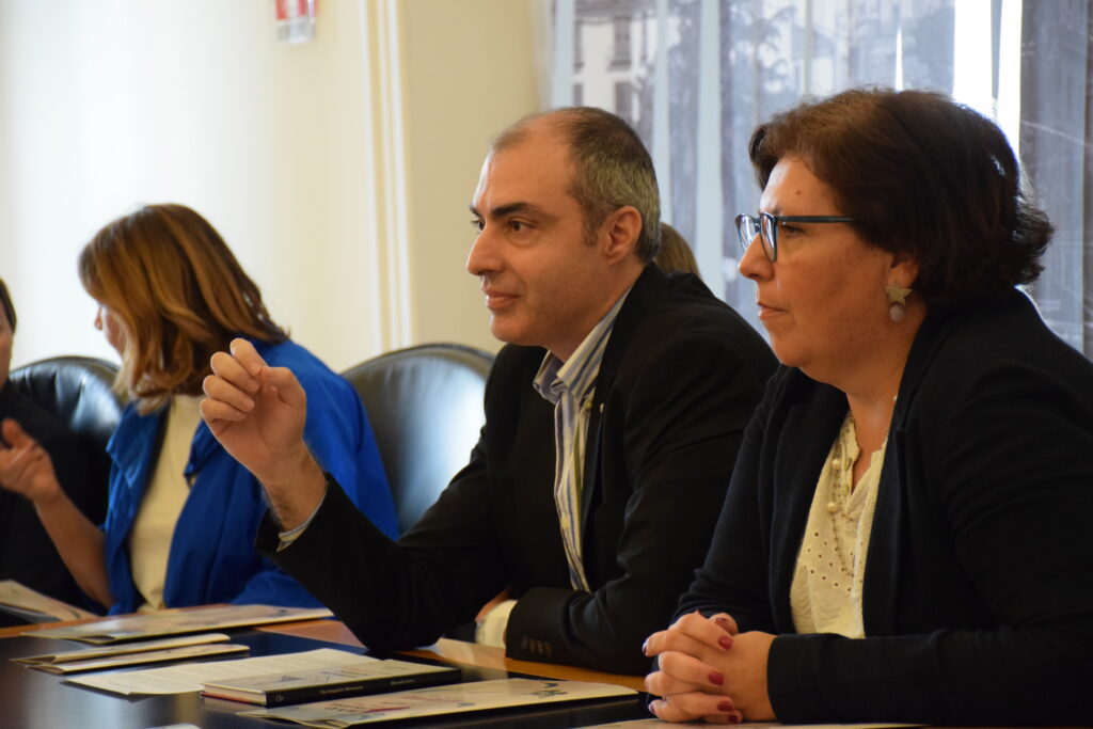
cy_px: 364
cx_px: 546
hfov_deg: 16.1
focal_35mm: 128
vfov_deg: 10.8
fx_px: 3871
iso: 3200
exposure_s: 1/125
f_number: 5.3
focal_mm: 85
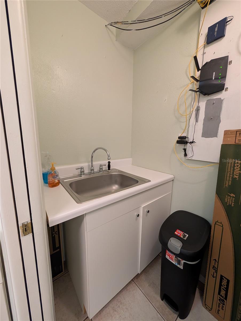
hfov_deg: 94.6
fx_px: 111
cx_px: 120
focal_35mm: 12
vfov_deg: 110.5
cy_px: 160
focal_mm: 2.02
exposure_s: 1/120
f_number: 1.7
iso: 388
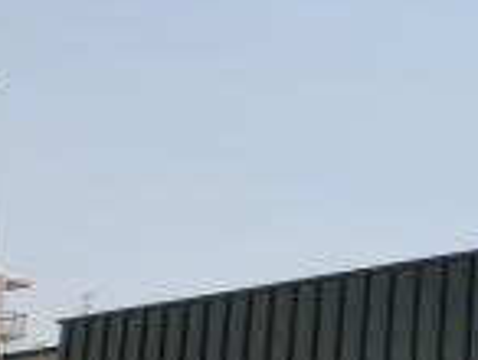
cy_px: 278
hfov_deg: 15.0
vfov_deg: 14.1
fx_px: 1452
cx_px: 979
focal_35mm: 105
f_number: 7.9
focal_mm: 4.24
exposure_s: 1/200
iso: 80
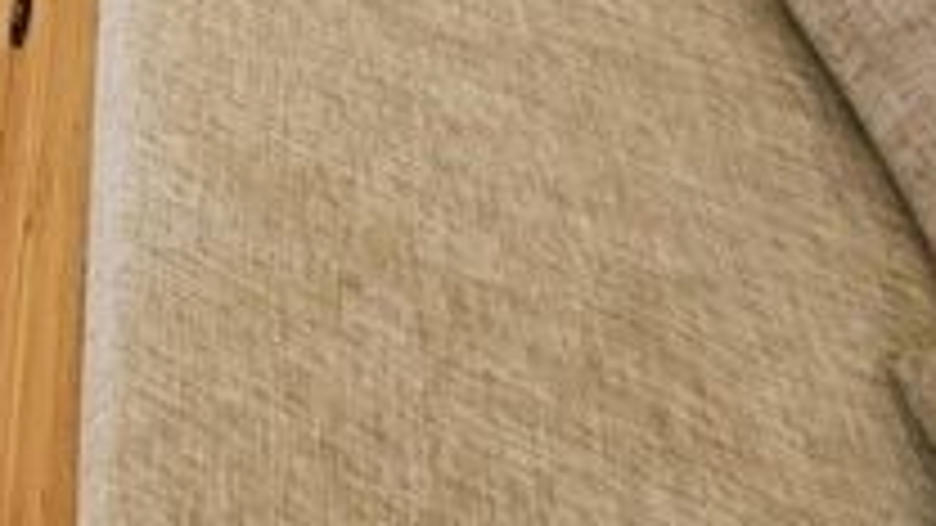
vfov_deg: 16.8
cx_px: -587
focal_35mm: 48
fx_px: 1191
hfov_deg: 25.7
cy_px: -589
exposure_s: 1/50
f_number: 2.2
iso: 125
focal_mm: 1.7
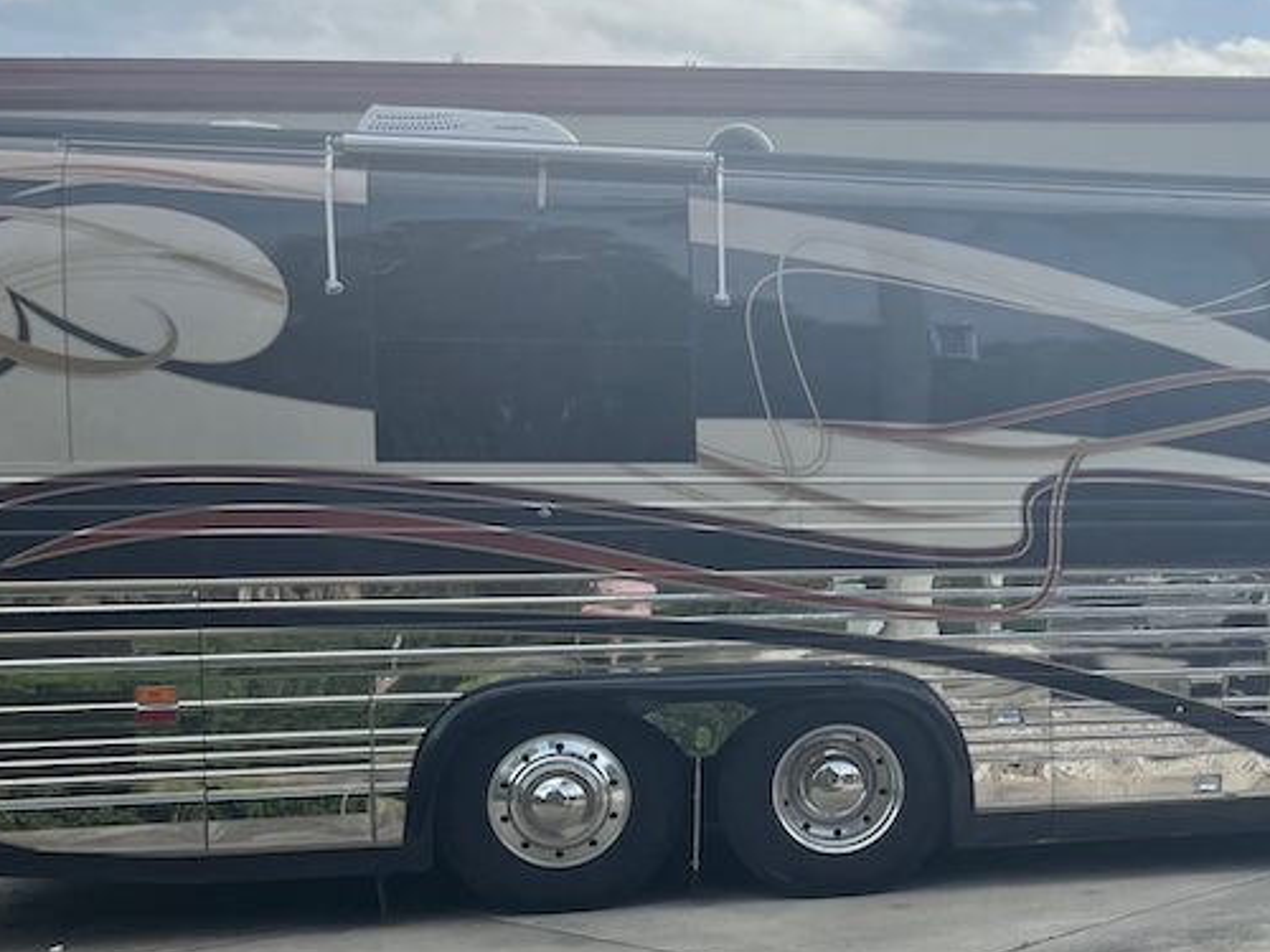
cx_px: 1161
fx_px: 1908
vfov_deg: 27.8
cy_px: 658
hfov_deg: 34.6
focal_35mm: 52
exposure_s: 1/2959
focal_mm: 4.2
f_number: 1.6
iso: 32
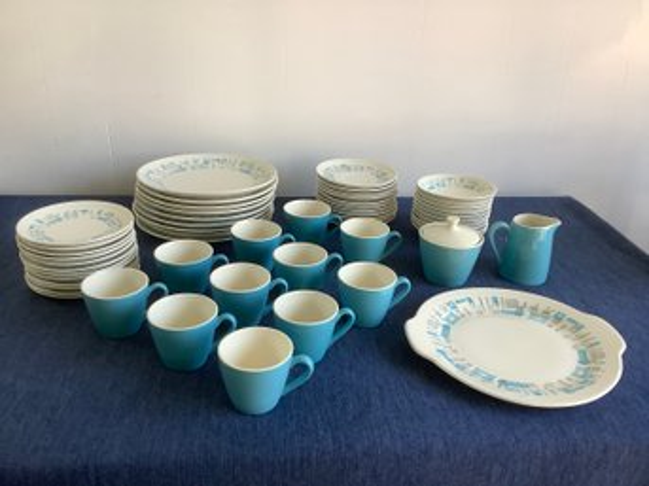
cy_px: 243
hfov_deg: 58.4
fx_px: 581
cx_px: 324
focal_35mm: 31
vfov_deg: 45.4
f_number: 2.4
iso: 80
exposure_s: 1/120
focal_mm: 3.3
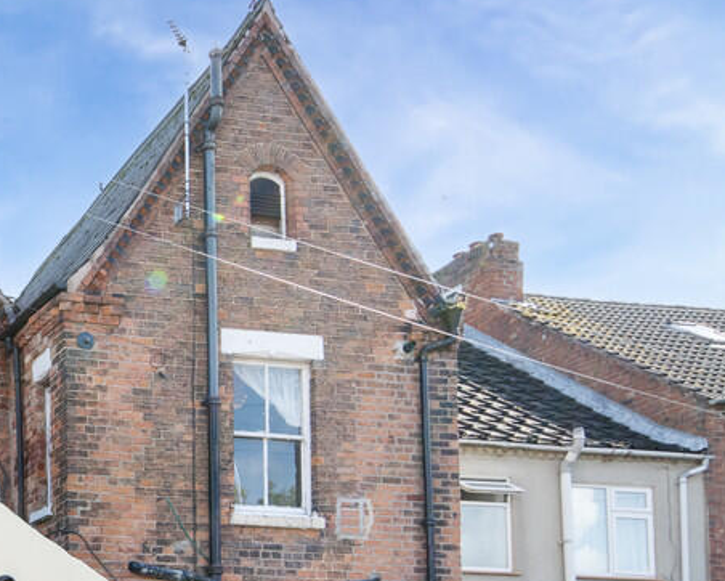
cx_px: -35
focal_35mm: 51
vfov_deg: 29.0
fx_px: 1095
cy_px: 473
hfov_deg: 32.9
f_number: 8
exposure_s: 1/100
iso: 100
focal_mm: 16
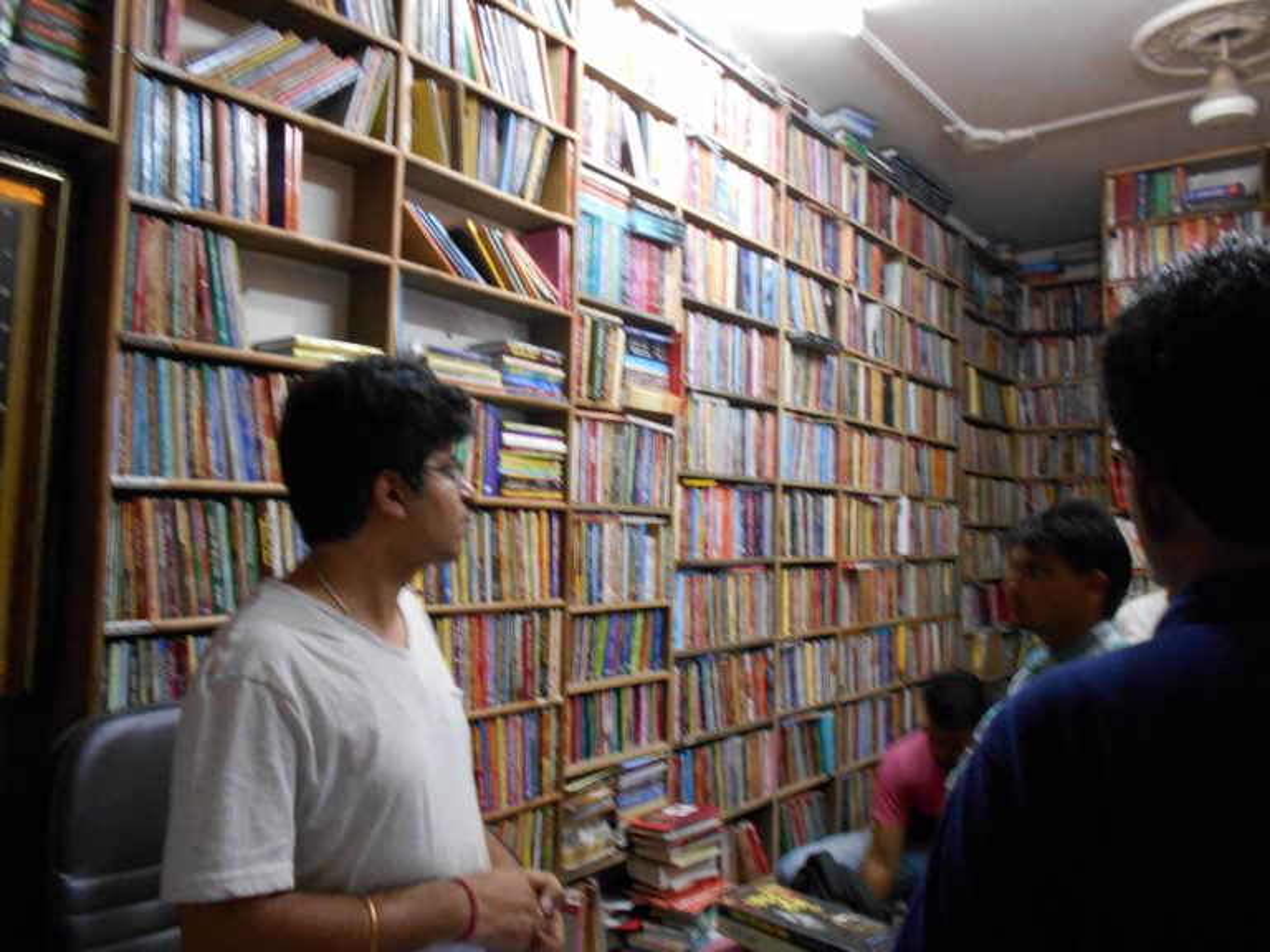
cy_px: 476
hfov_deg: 67.3
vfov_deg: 53.1
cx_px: 635
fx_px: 954
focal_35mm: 26
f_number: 3.2
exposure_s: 1/8
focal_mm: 4.6
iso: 400
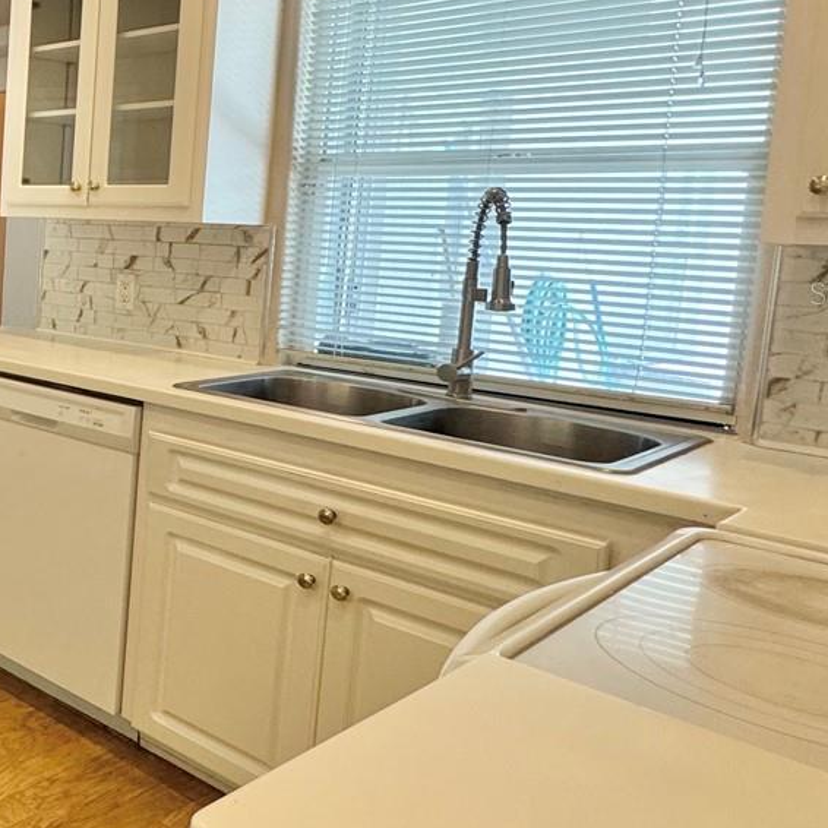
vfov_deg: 46.6
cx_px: -222
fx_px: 947
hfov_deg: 34.7
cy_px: 293
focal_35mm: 35
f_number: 2.2
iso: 200
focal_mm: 2.22
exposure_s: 1/120
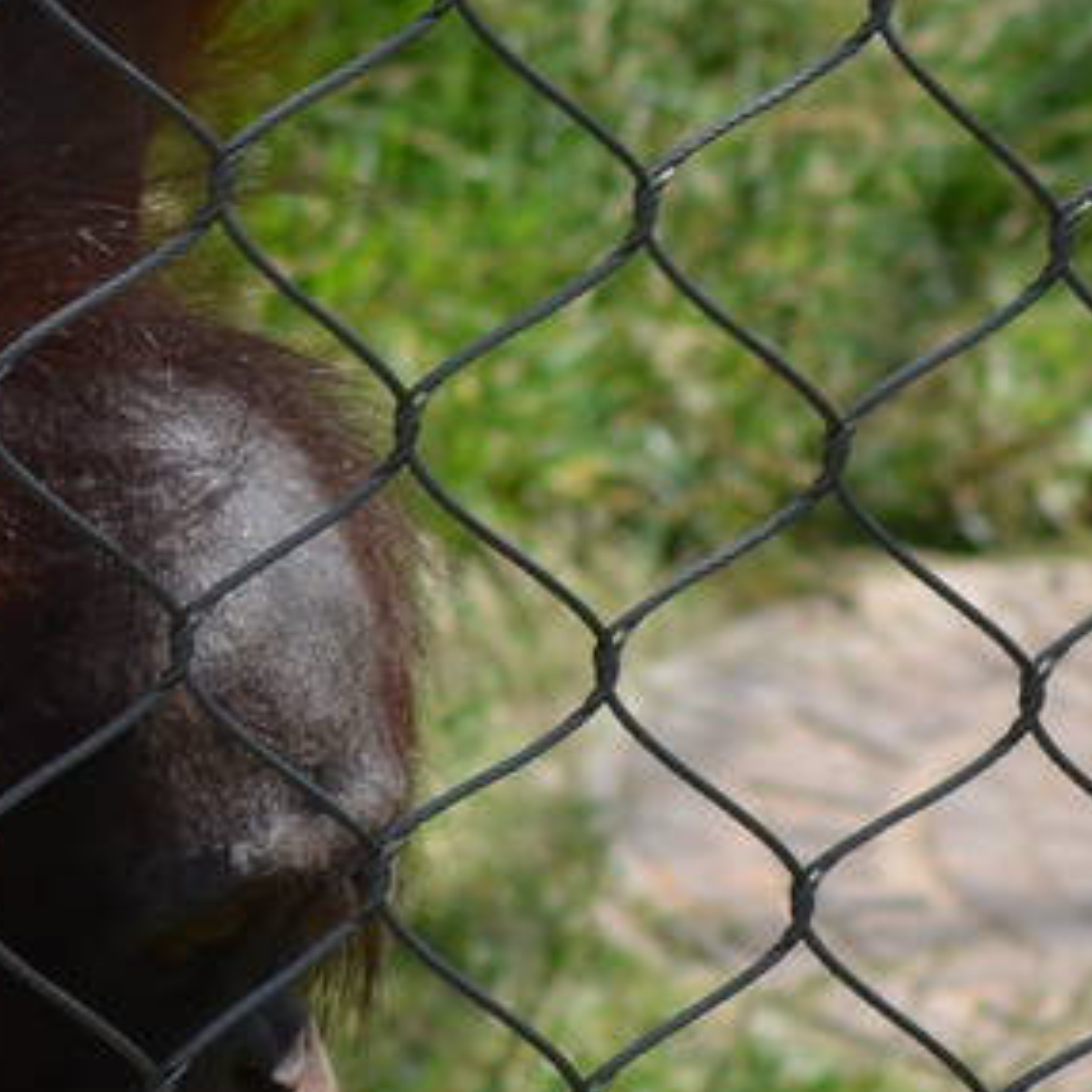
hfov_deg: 3.5
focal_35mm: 497
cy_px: 1157
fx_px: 17738
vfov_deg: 3.5
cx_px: -422
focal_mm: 70
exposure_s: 1/500
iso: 200
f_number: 5.6
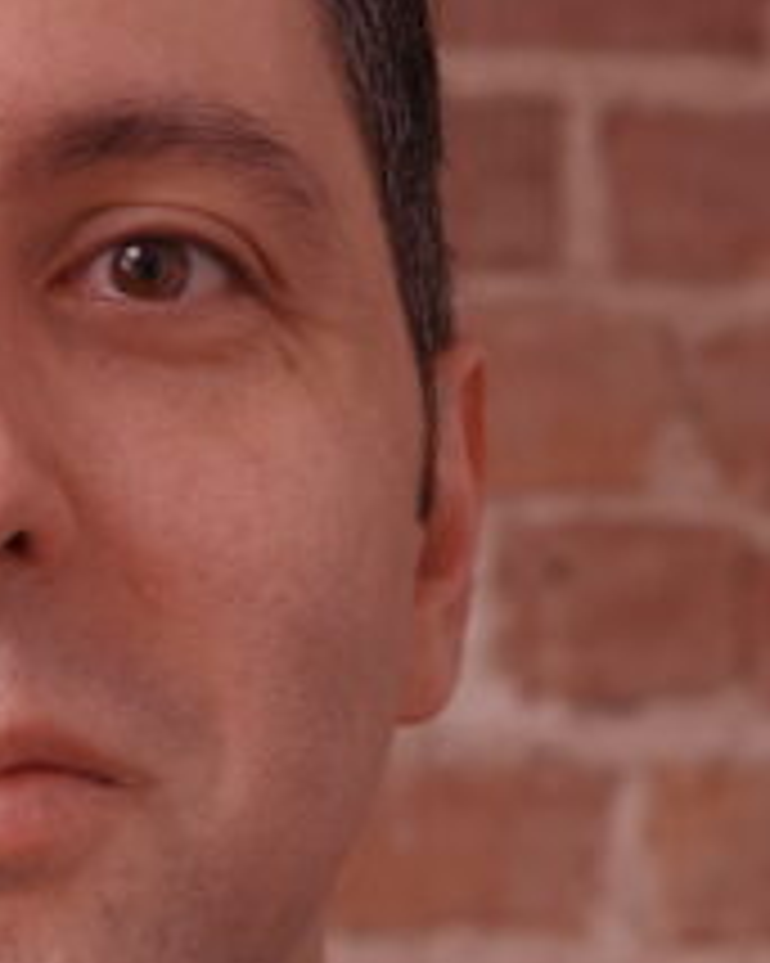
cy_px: 1467
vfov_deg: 9.3
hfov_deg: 7.6
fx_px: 5758
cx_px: -90
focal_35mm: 202
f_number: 2.8
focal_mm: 26
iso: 125
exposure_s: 1/40
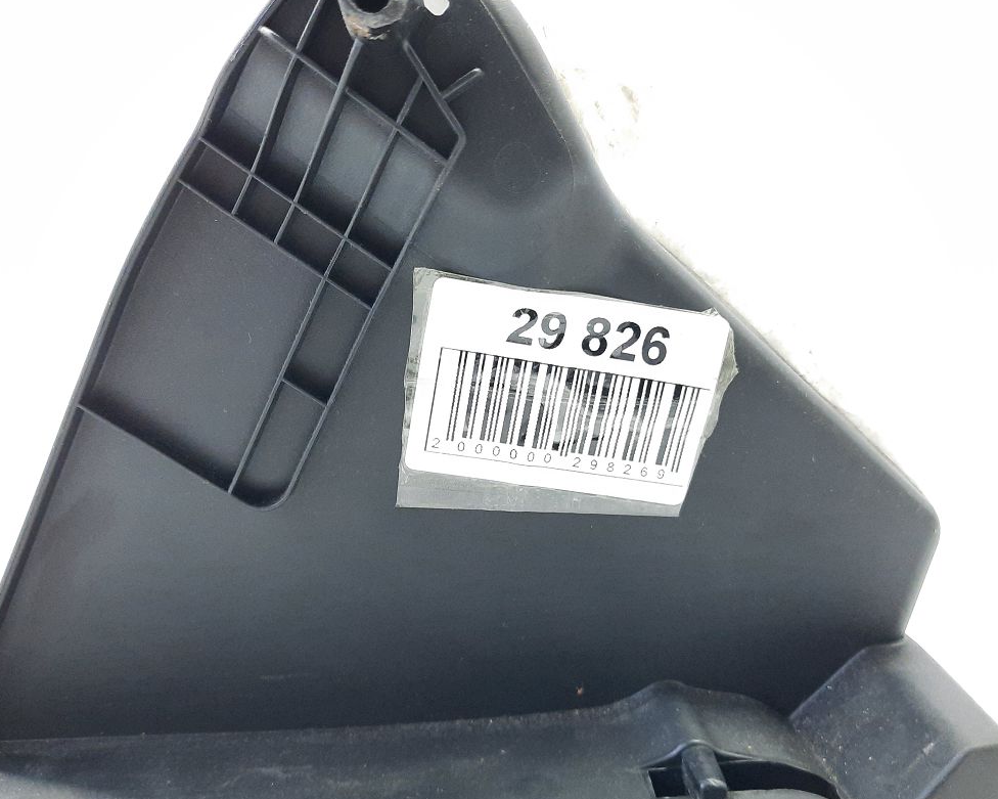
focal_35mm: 30
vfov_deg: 48.5
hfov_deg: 58.8
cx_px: 492
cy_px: 432
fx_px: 886
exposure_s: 1/50
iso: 400
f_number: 2
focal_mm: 4.6
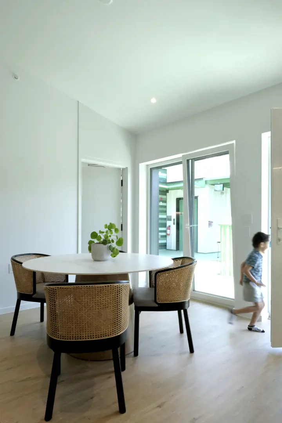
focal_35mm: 21
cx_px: 141
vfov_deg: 81.2
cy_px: 212
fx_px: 247
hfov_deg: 59.5
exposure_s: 1/80
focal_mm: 14
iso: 3200
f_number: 16
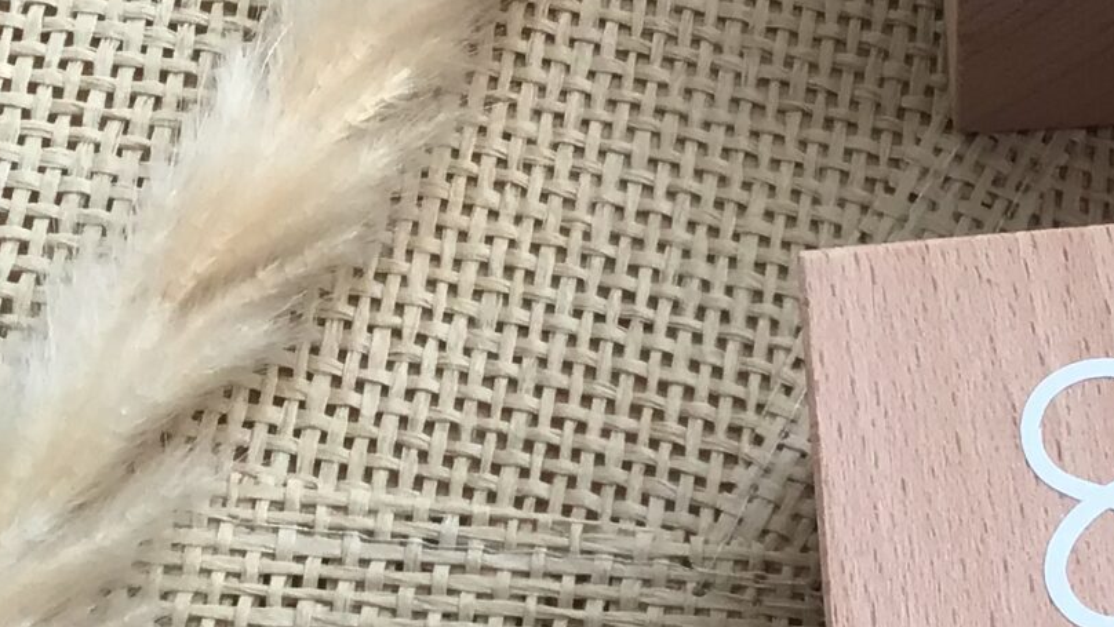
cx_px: 1135
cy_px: 518
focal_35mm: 107
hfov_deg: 19.4
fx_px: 3161
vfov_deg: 11.3
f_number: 2.4
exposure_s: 1/100
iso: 40
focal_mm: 3.3
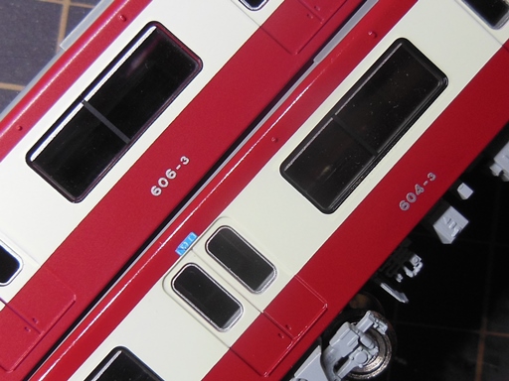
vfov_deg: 54.9
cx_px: 254
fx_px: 368
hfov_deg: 69.4
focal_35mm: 25
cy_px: 190
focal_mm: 4.5
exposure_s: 1/30
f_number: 3.5
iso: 125
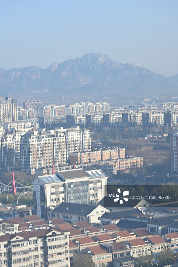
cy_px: 134
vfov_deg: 17.1
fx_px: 890
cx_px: 89
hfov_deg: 11.4
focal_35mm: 120
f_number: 8
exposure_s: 1/125
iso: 64
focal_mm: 120
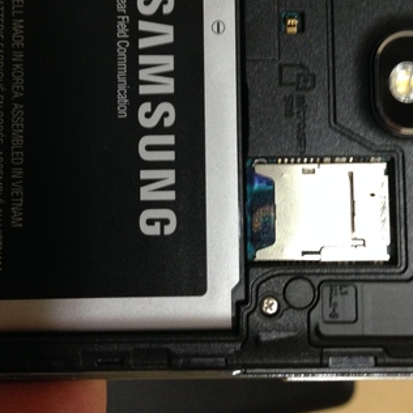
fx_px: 796
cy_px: 72
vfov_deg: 28.3
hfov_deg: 29.0
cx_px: 247
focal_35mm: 59
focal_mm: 4.12
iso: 200
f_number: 2.4
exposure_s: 1/20
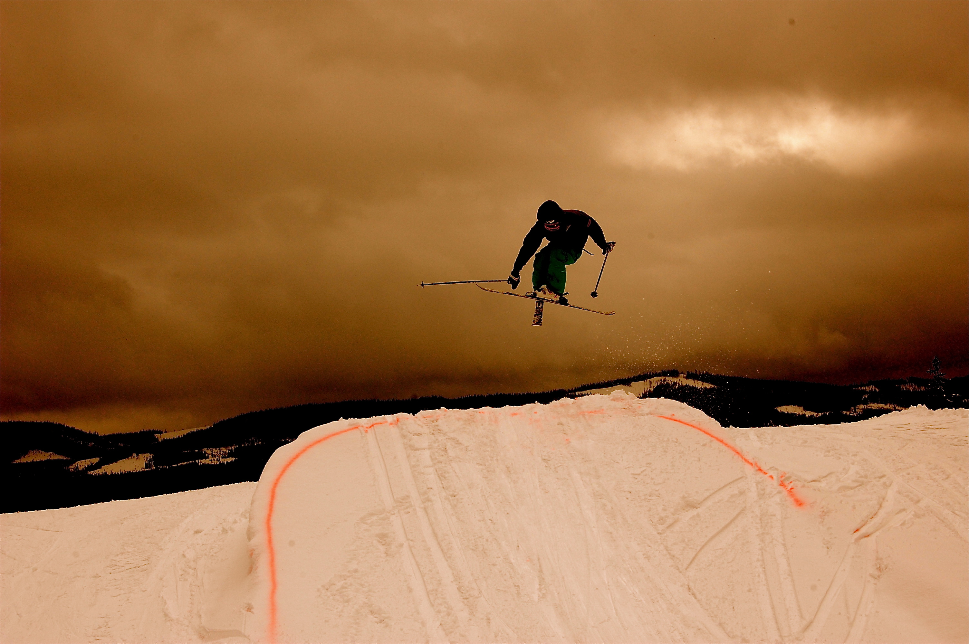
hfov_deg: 28.1
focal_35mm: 72
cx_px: 484
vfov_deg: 18.9
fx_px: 1936
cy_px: 322
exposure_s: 1/500
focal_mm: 48
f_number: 13
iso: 400
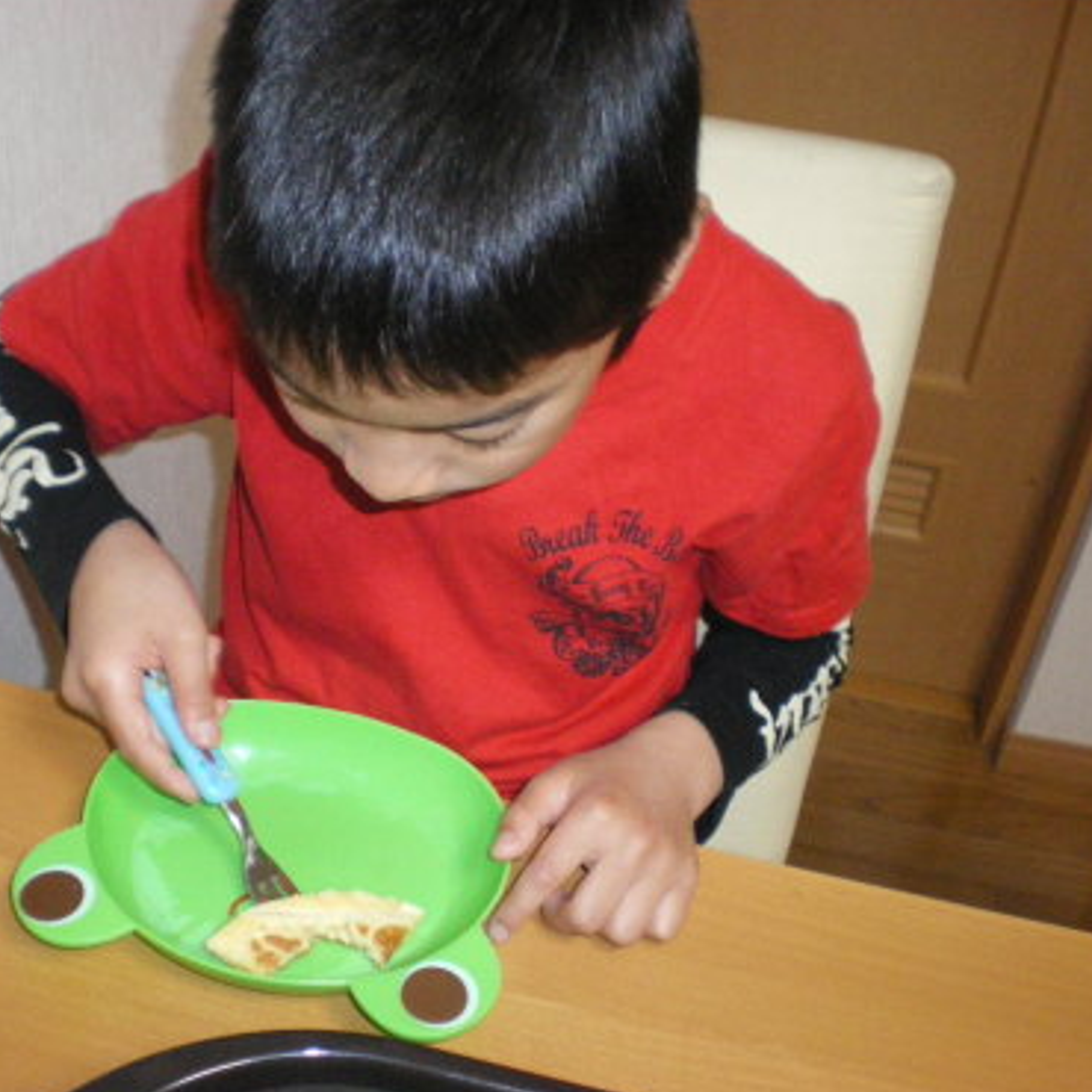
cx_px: 446
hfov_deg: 39.0
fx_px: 1535
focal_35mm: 43
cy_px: 547
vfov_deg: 39.2
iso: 800
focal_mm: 6.3
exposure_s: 1/50
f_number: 3.1
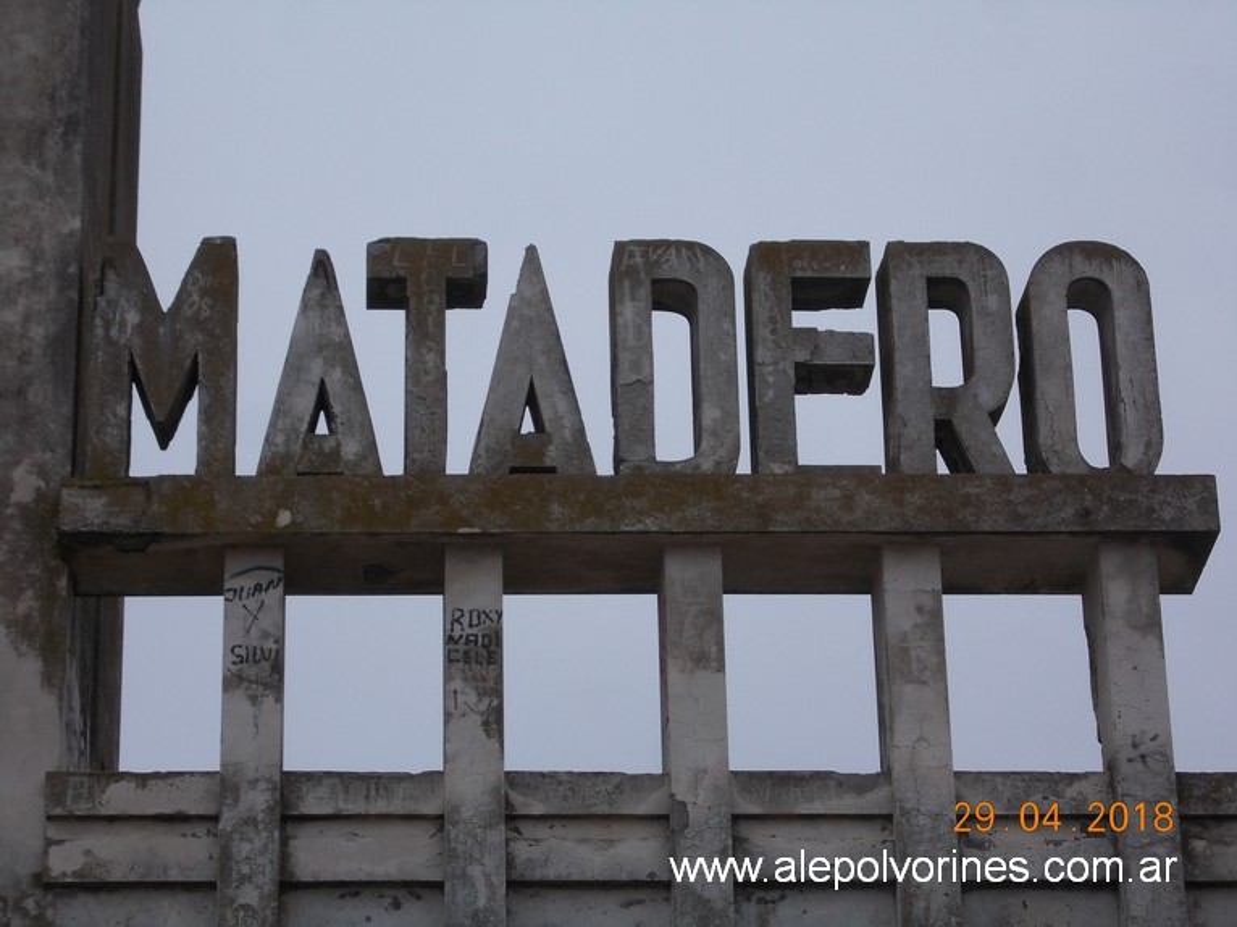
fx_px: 4037
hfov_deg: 17.4
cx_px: 618
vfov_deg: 13.1
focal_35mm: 113
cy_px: 464
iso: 80
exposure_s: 1/160
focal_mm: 16
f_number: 5.8
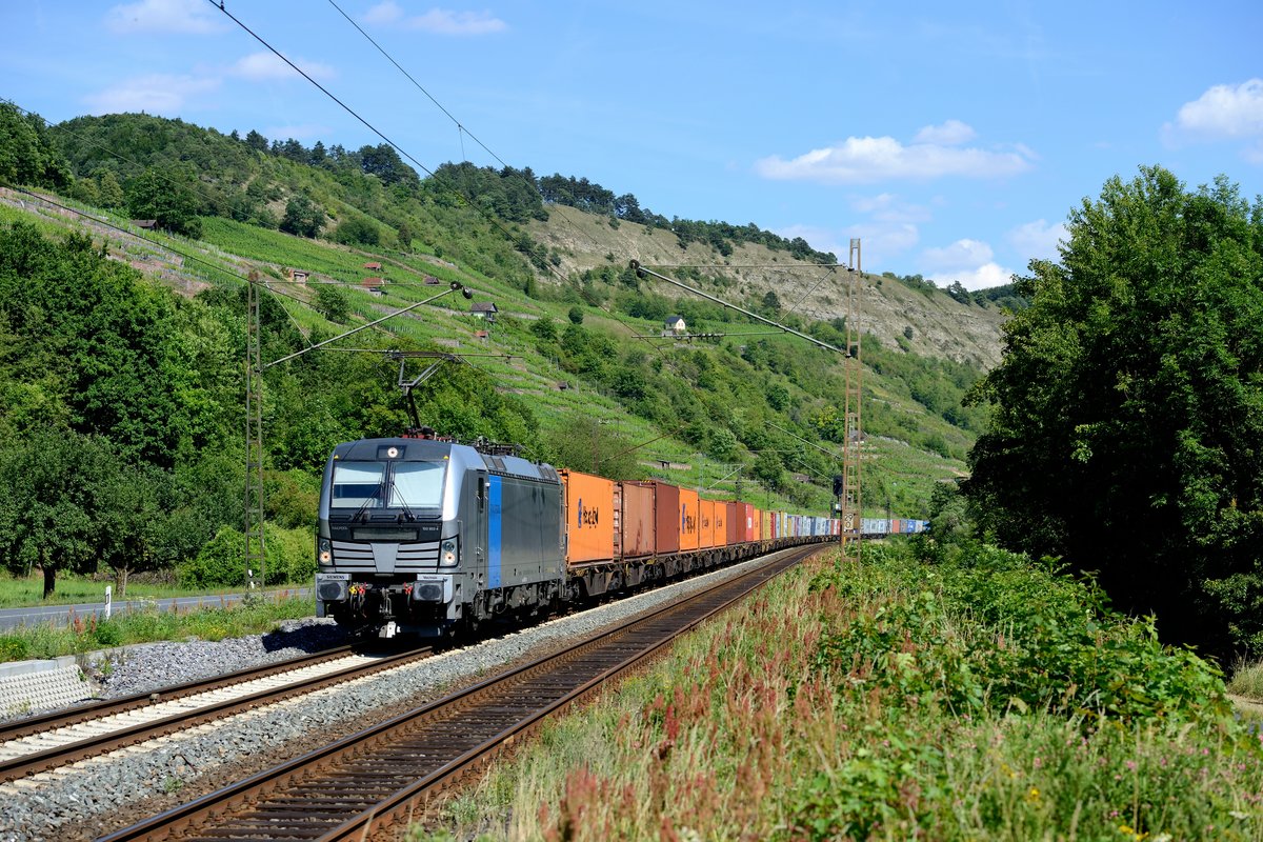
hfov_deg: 28.8
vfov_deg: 19.5
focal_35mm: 70
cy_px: 421
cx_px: 632
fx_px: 2456
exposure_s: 1/1600
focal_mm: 70
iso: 200
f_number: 5.6
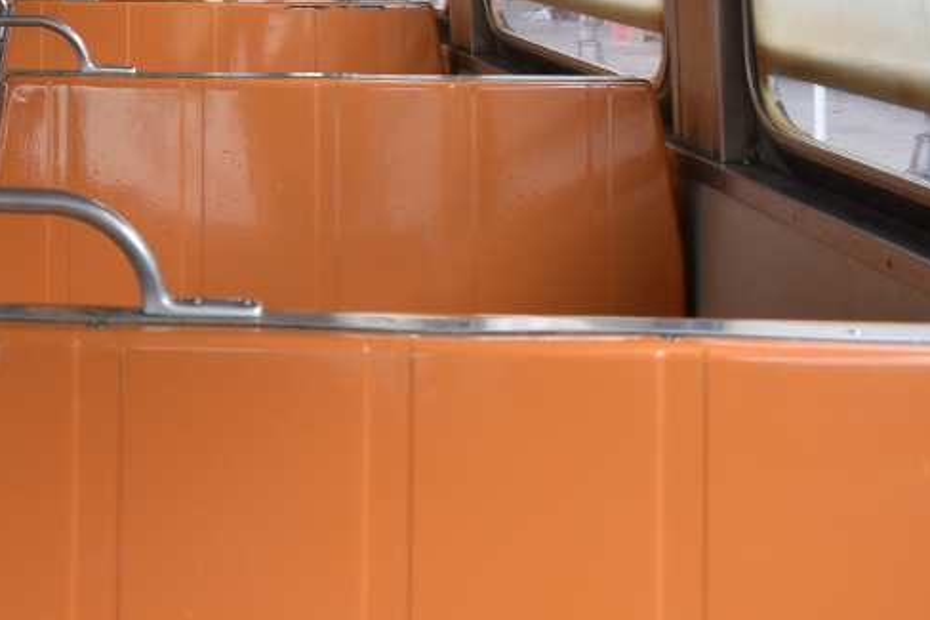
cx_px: -261
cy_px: -1
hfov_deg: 22.8
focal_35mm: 80
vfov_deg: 16.7
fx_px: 2066
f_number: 5.6
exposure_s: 1/125
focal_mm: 20
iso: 400
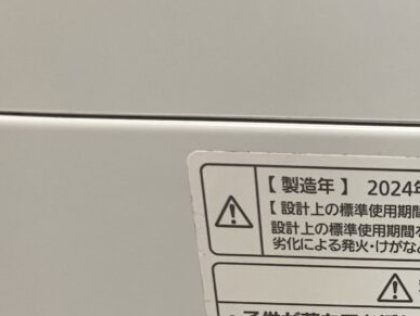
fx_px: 899
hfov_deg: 24.8
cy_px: 394
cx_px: 442
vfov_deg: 18.7
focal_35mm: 74
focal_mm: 3.99
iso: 160
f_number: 1.8
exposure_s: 1/60
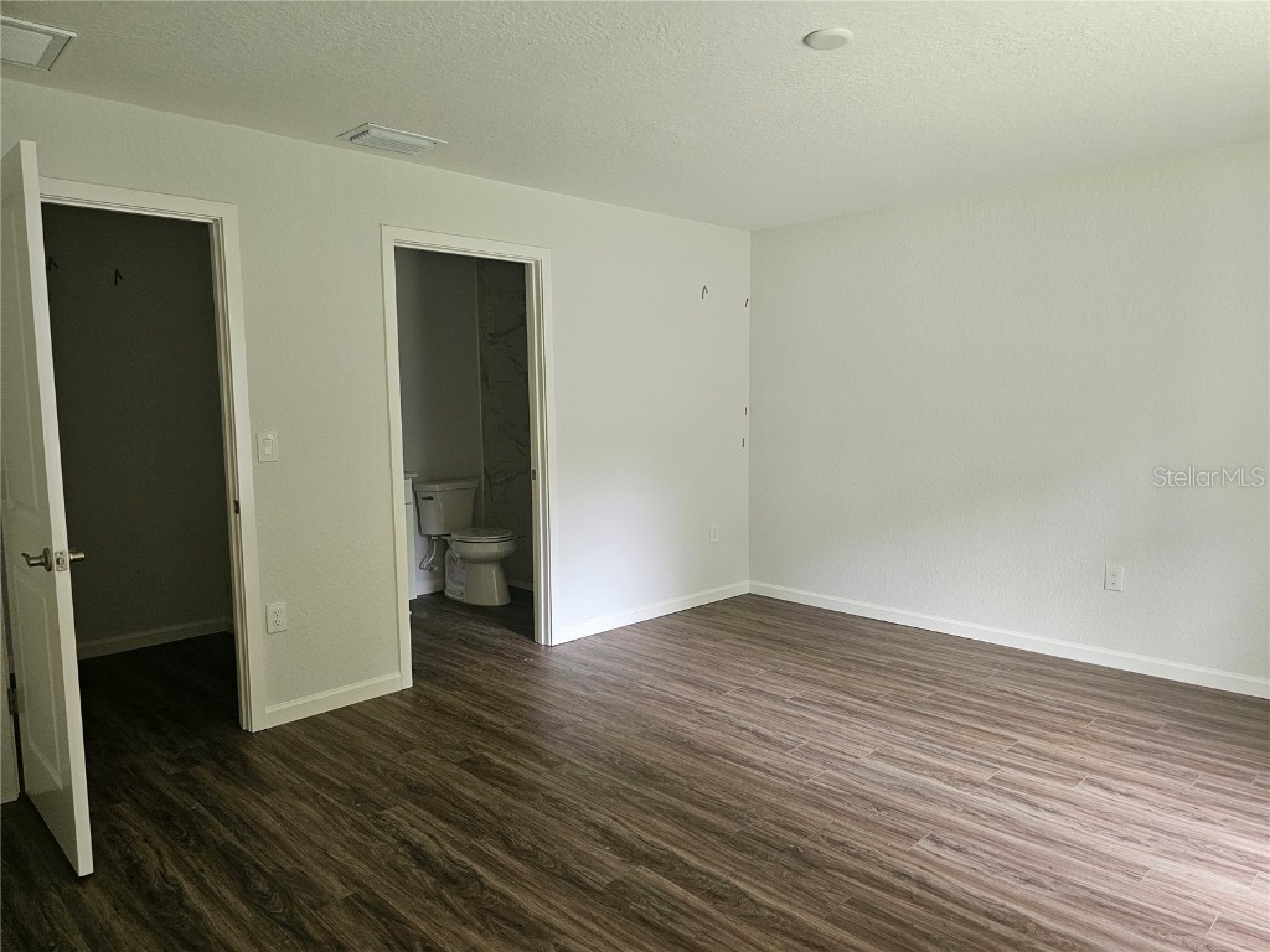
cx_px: 635
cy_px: 476
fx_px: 844
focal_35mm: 23
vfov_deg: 58.9
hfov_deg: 73.9
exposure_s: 1/120
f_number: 1.7
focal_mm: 6.3
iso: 640
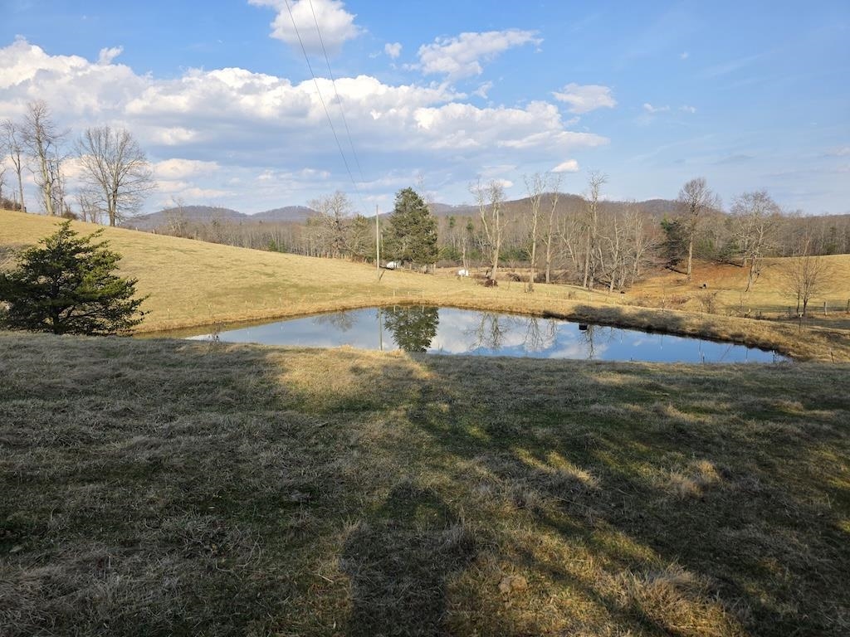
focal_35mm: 23
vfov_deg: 58.9
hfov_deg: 73.9
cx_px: 425
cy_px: 318
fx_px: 565
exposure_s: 1/3474
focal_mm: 6.3
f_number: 1.7
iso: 80
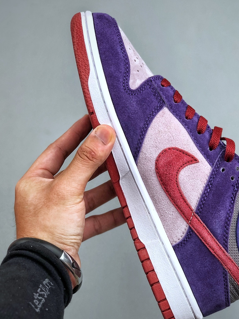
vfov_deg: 24.4
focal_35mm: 80
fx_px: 736
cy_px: 165
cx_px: 155
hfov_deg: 18.4
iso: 20
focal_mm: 6.6
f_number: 2.8
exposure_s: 1/50
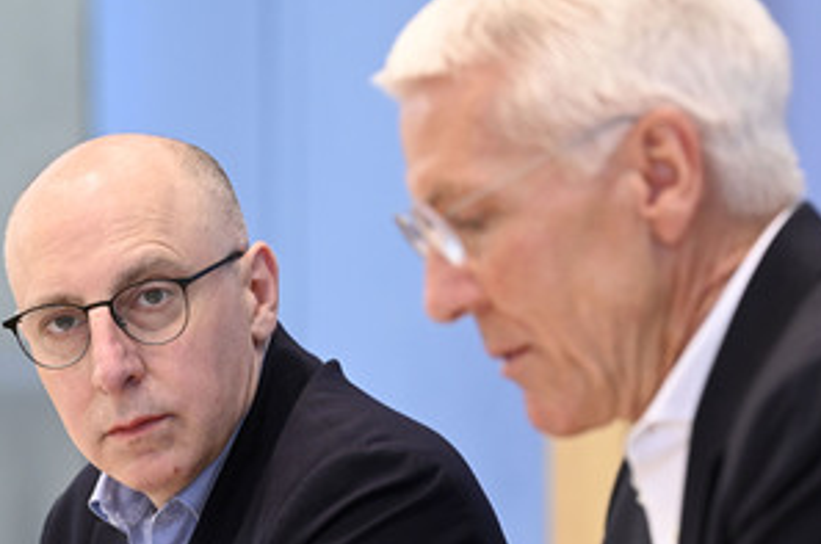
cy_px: 384
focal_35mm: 304
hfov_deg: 6.8
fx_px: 6922
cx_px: 355
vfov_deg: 4.5
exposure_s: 1/400
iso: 3200
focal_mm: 200
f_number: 5.6
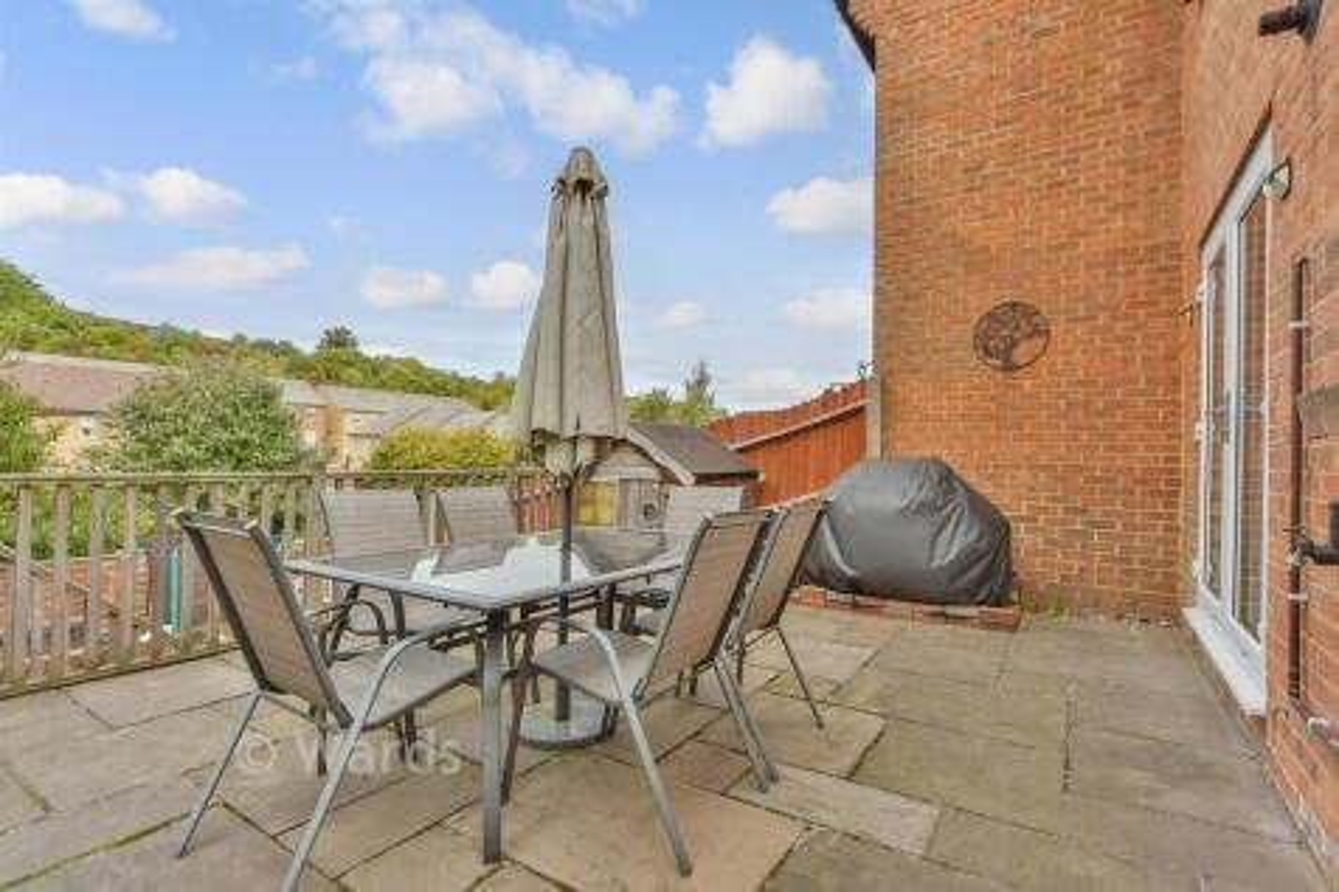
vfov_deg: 77.3
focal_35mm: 15
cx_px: 670
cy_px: 446
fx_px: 558
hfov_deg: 100.4
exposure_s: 1/160
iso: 500
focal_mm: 10
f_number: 6.3
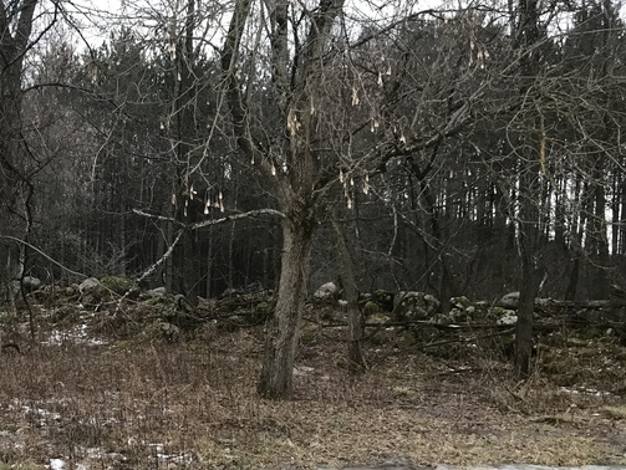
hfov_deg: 42.6
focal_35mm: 43
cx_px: 165
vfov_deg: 33.6
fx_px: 778
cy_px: 274
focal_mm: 3.99
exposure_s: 1/17
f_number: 1.8
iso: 40
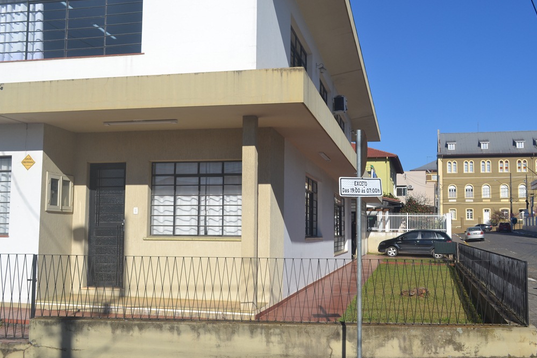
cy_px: 181
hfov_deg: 48.5
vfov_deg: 33.4
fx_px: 597
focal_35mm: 40
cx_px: 271
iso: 100
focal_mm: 26
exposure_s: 1/320
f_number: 9
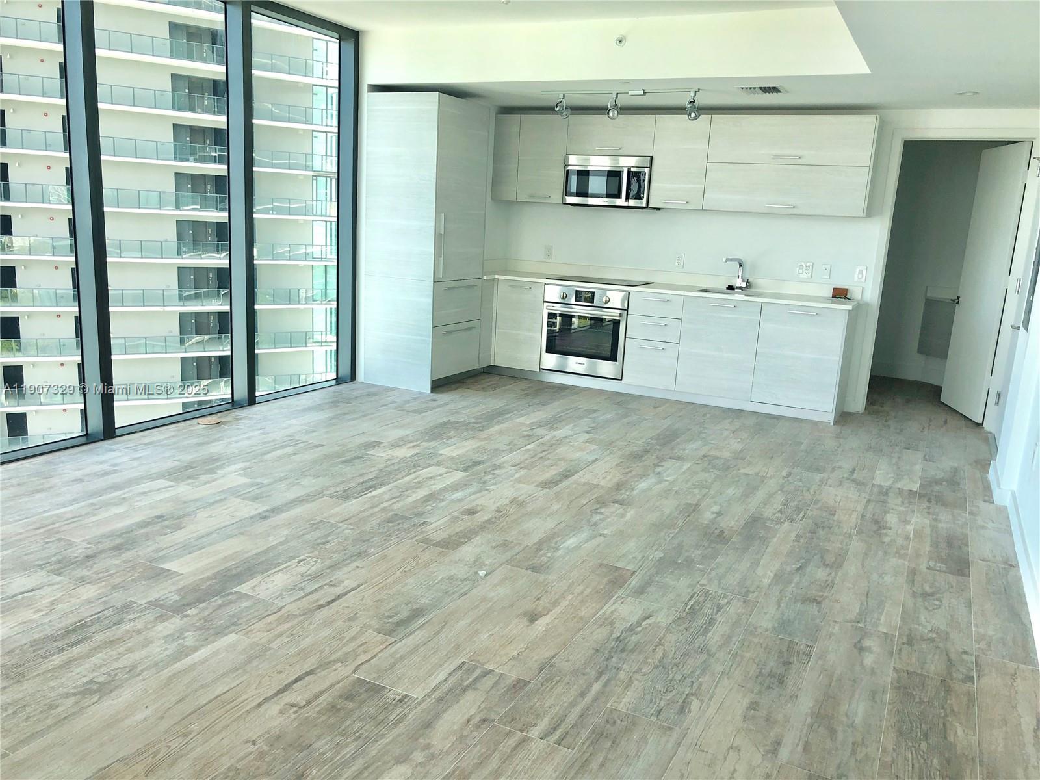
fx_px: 841
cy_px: 390
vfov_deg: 49.7
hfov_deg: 63.4
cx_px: 520
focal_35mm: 28
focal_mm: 4
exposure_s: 1/224
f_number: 1.8
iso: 20
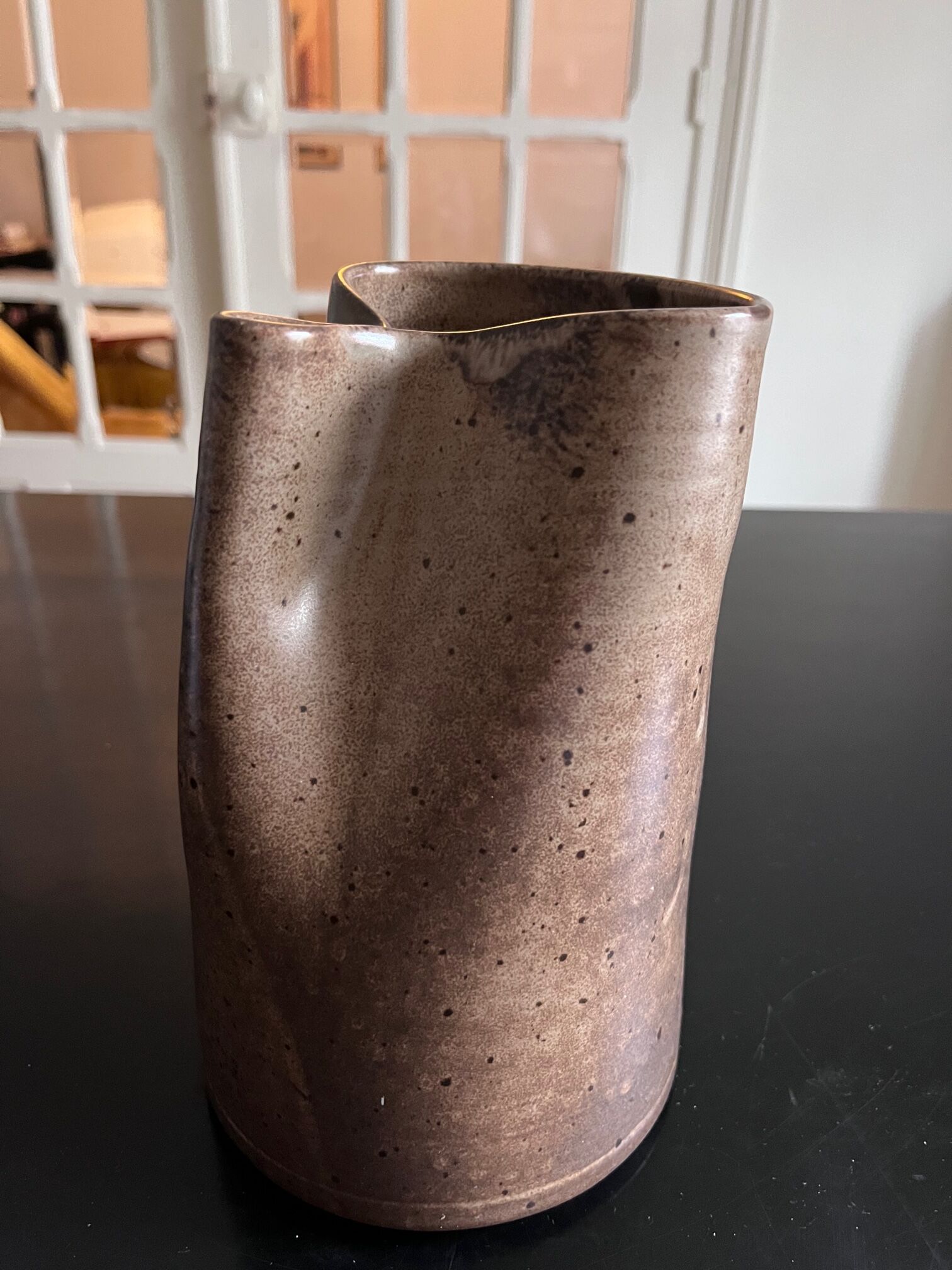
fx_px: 953
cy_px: 635
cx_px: 476
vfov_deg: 67.3
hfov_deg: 53.1
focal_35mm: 26
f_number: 1.6
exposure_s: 1/33
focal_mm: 5.1
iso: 500
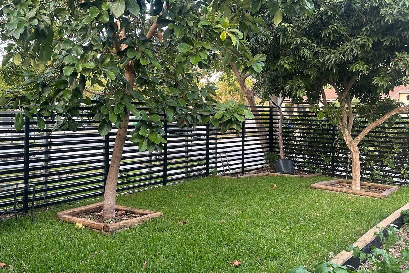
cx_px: 150
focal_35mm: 33
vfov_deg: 39.9
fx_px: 375
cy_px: 116
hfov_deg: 56.5
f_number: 1.78
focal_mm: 6.86
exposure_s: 1/121
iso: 100
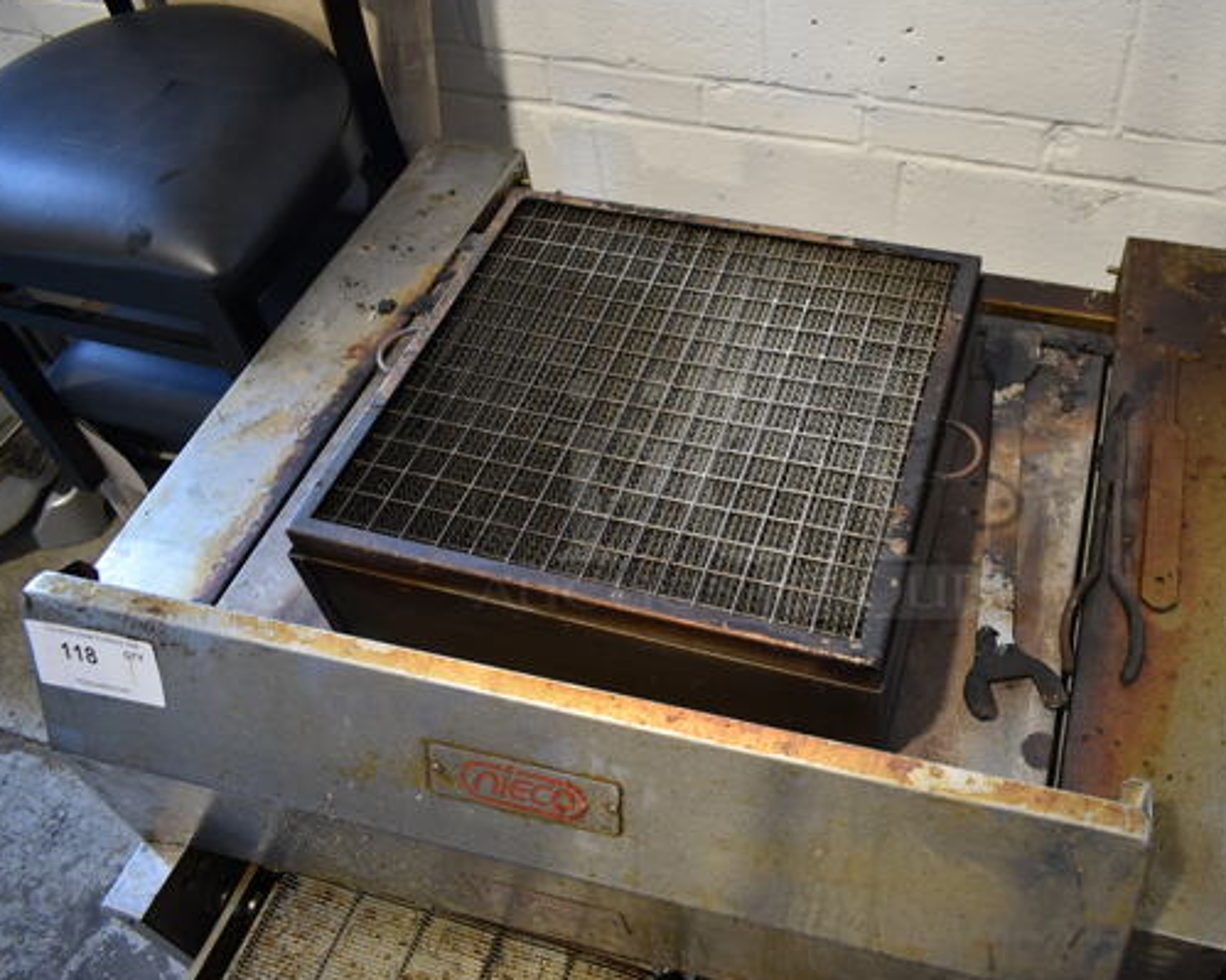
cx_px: 732
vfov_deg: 47.1
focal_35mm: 31
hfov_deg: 56.8
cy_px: 489
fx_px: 1125
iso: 400
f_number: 3.5
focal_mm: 18
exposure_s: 1/30
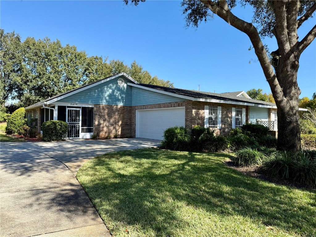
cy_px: 118
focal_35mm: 24
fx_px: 219
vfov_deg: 56.8
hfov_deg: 71.6
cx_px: 158
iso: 80
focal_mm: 6.76
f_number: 1.78
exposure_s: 1/2110
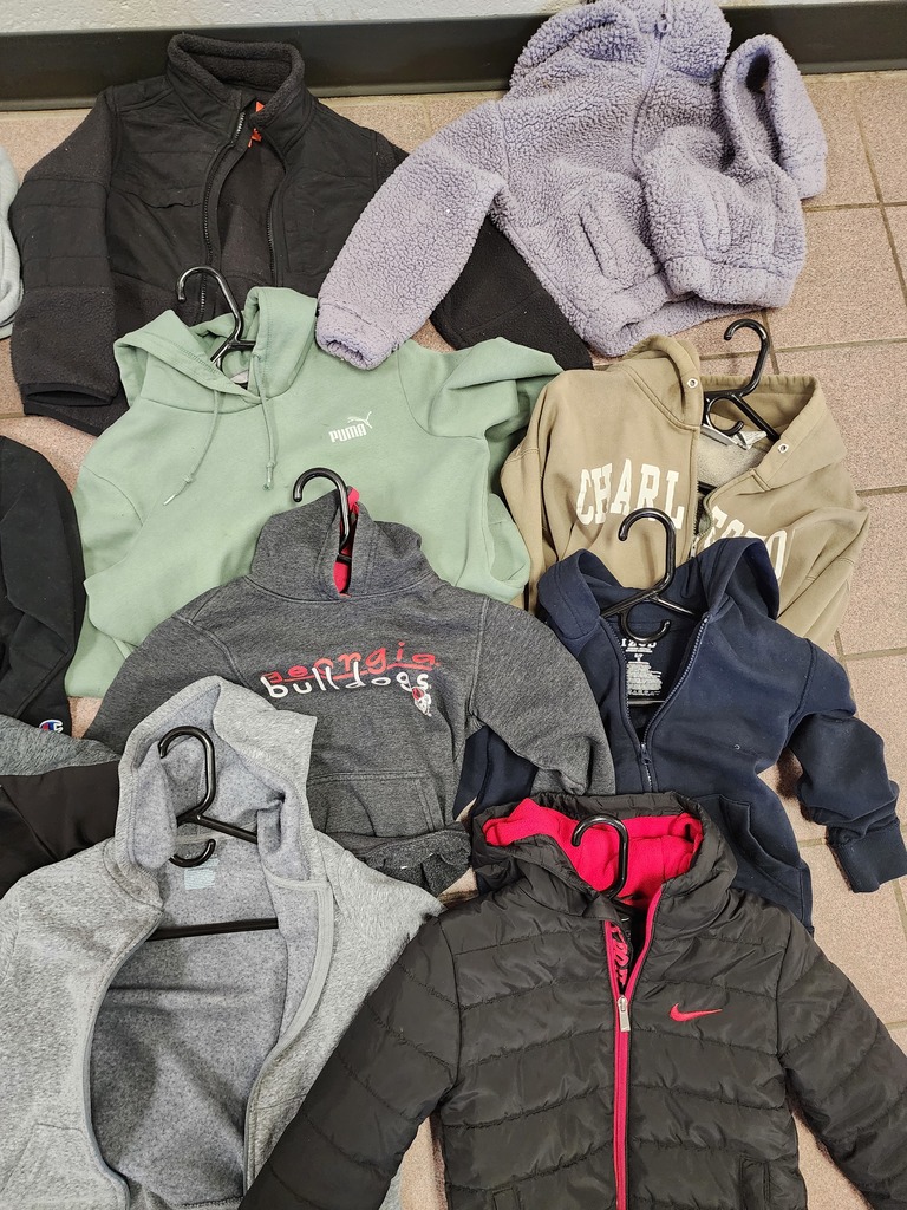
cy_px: 605
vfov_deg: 73.9
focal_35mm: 23
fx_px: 804
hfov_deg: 58.9
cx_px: 454
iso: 640
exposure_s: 1/60
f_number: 1.8
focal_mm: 6.4
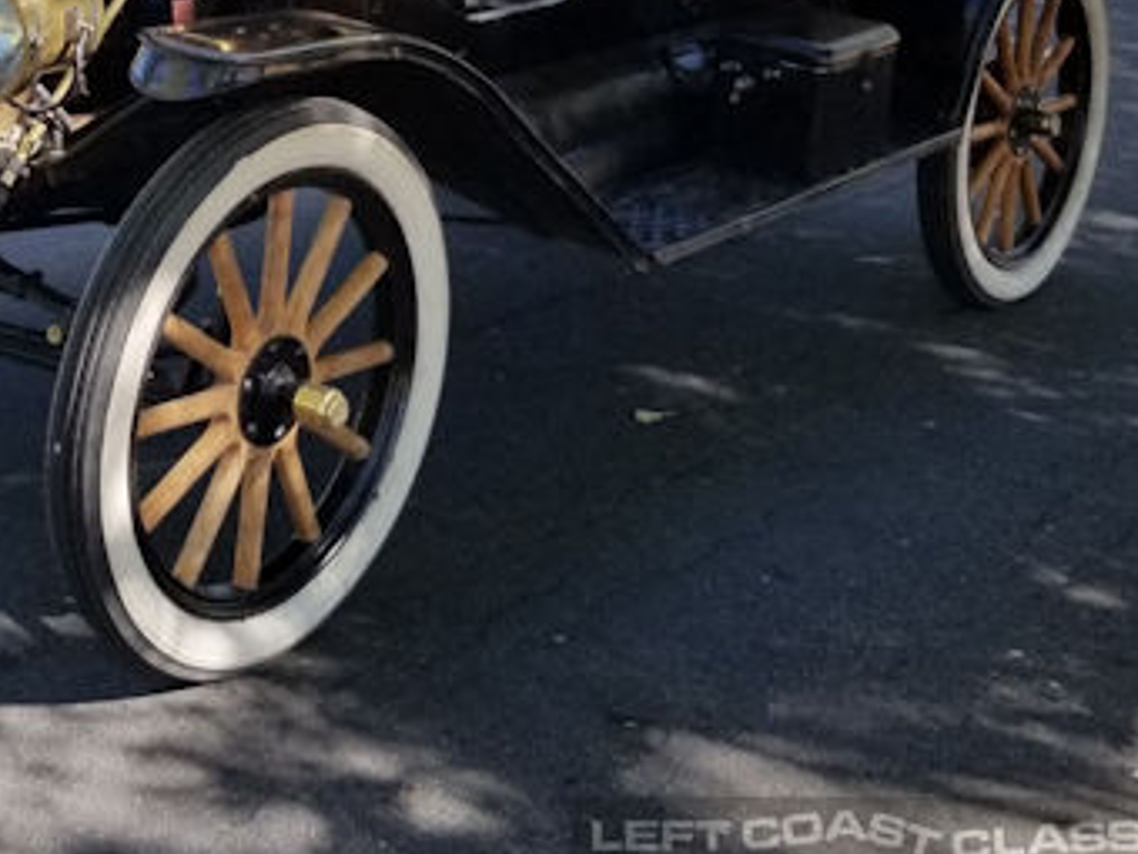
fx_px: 1611
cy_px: 60
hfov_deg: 37.2
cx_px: 184
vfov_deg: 28.4
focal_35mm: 49
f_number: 1.7
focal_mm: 4.3
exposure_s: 1/736
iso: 50
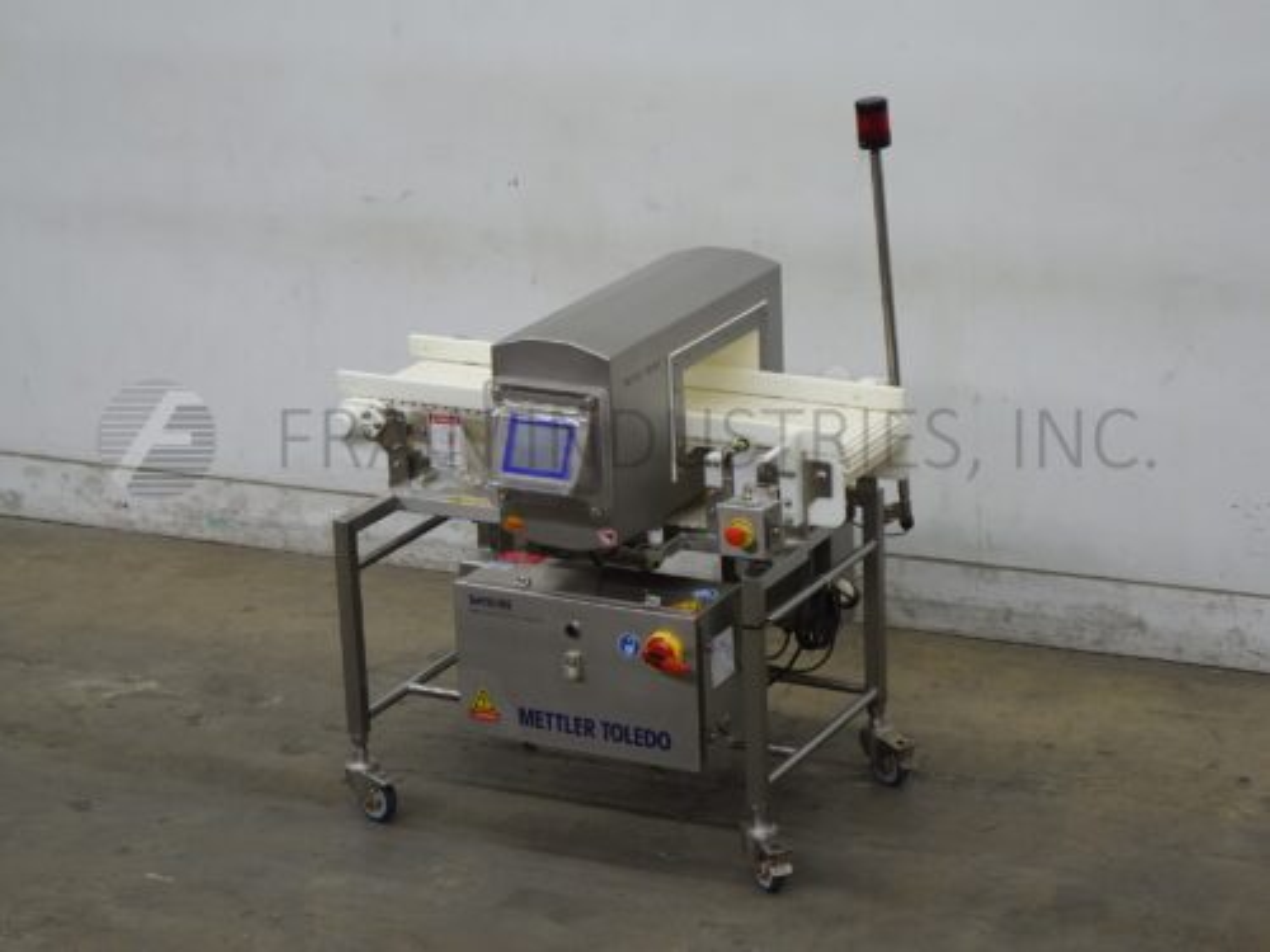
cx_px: 635
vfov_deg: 16.8
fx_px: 3229
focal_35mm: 88
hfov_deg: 22.3
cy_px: 476
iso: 500
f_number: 5
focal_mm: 13.86
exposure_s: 1/100
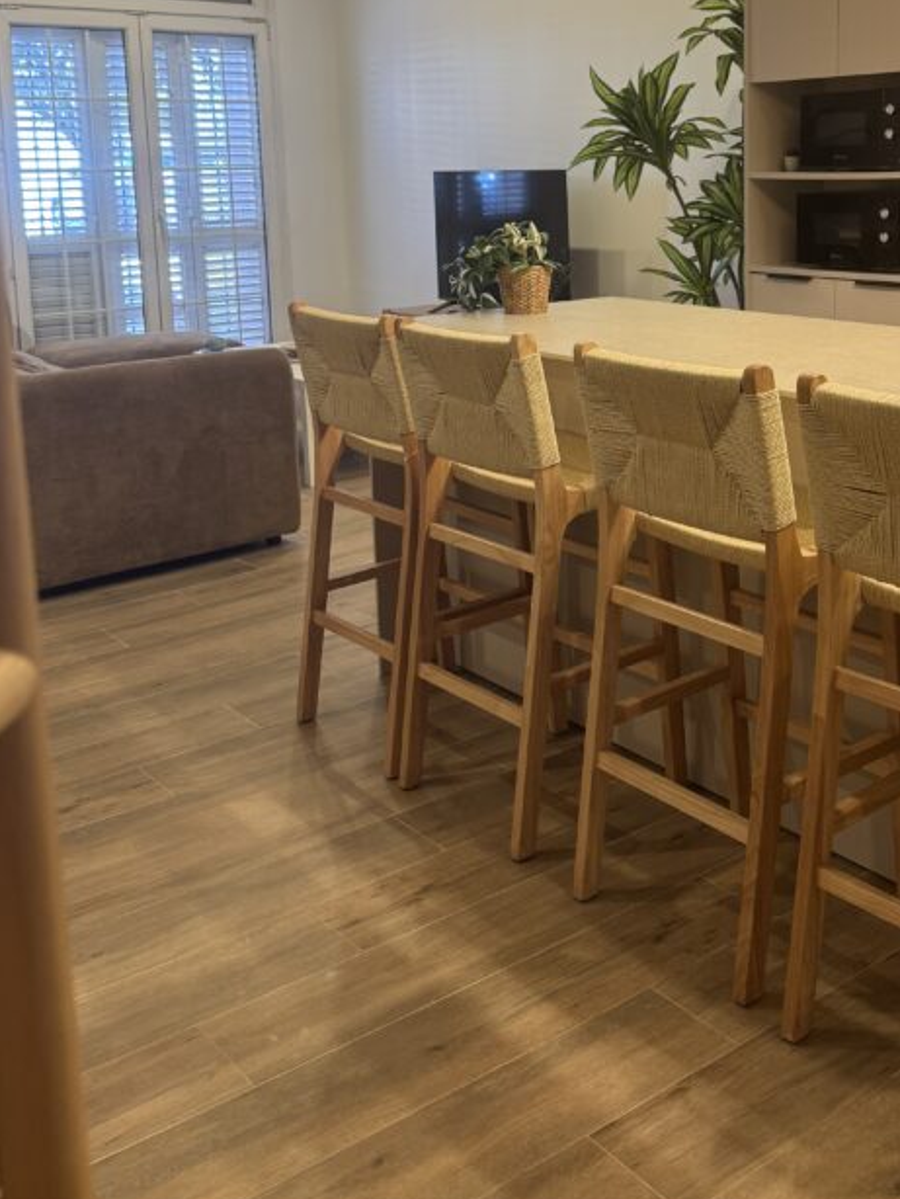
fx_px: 1386
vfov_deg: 45.7
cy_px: 353
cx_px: 590
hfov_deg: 35.7
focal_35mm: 40
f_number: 1.78
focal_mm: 6.76
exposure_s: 1/50
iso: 125
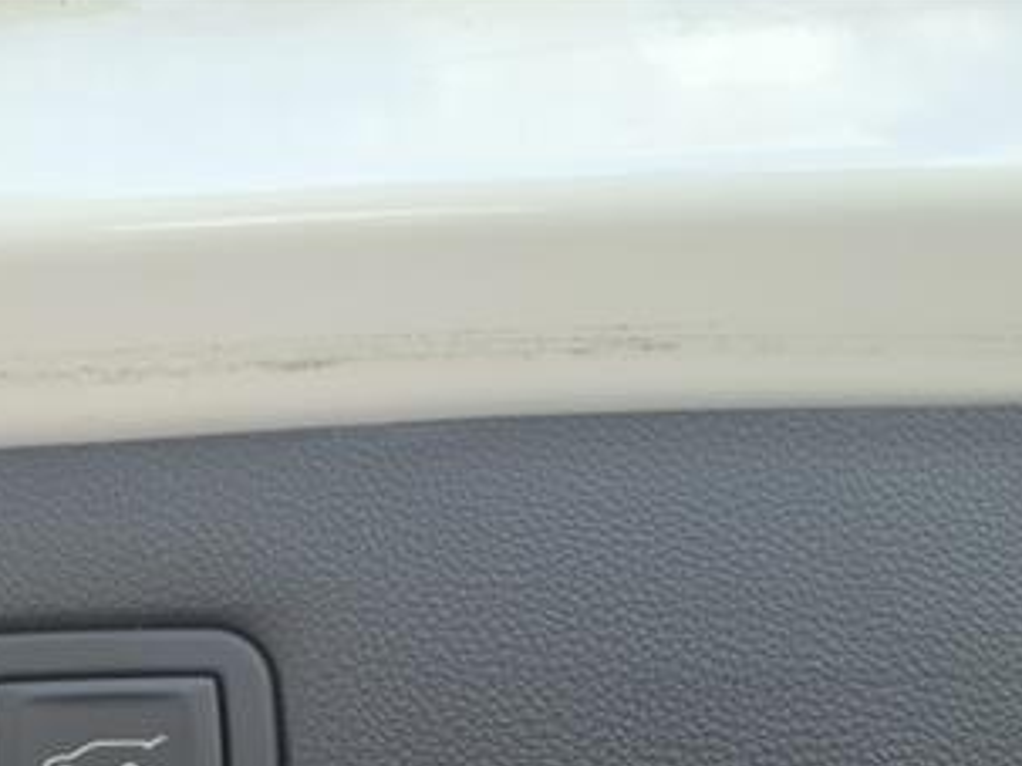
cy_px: 793
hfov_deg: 32.0
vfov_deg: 24.3
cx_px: 88
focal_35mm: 57
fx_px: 1682
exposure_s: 1/263
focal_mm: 3.58
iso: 40
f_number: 1.9
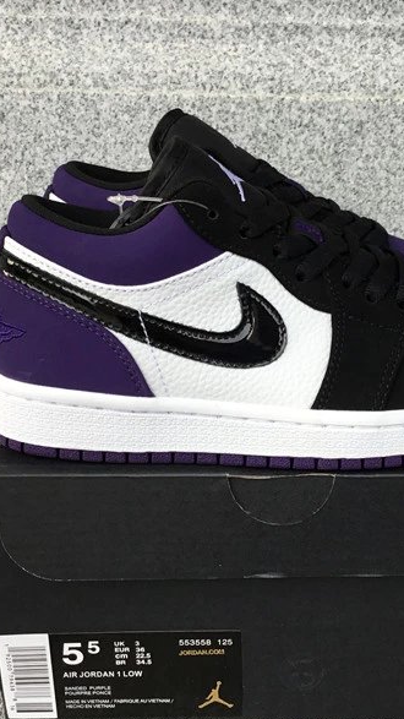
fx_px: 876
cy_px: 358
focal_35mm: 46
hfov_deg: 25.8
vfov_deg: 44.6
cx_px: 262
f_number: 2.4
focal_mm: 3.3
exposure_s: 1/100
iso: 50
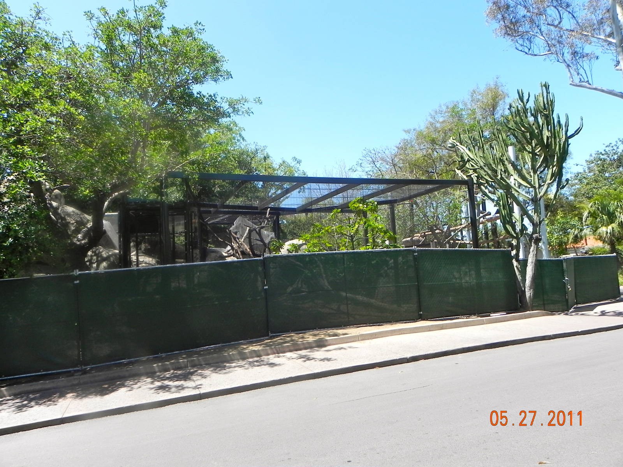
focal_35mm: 26
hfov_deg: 67.3
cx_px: 312
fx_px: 468
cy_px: 234
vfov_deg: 53.1
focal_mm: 4.6
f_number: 6.3
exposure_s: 1/235
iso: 160
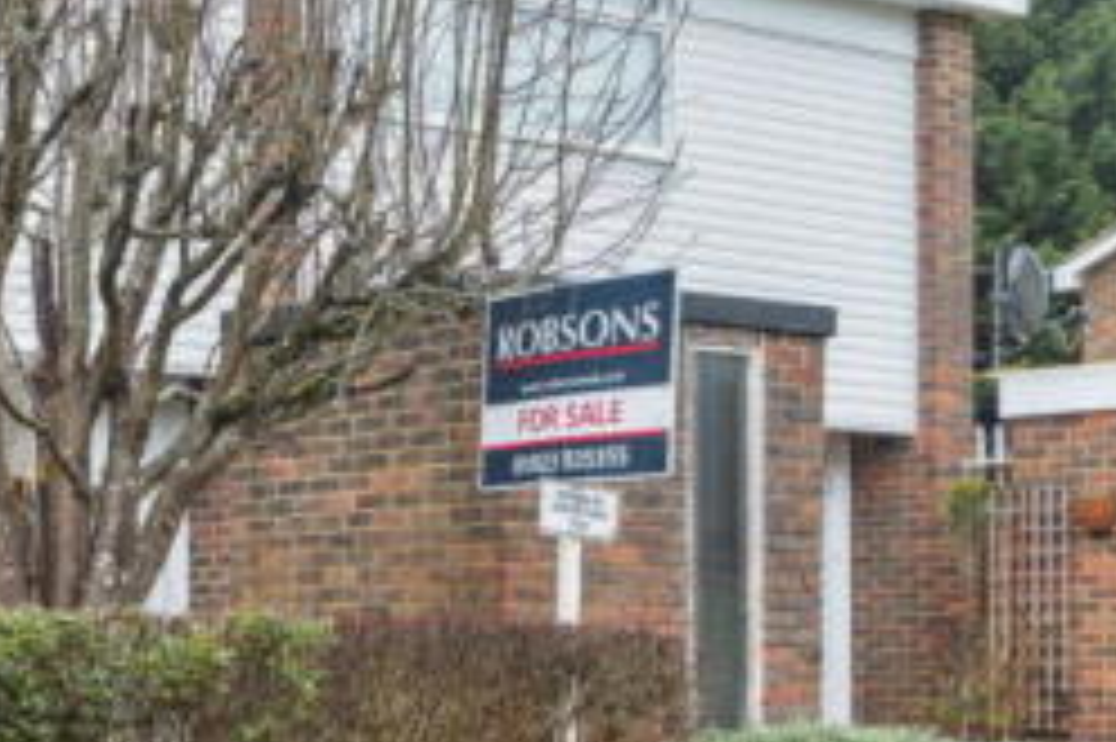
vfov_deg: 16.6
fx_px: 2540
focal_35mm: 82
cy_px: 250
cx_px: 191
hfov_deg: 24.3
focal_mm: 31
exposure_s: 1/50
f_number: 4.5
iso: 320
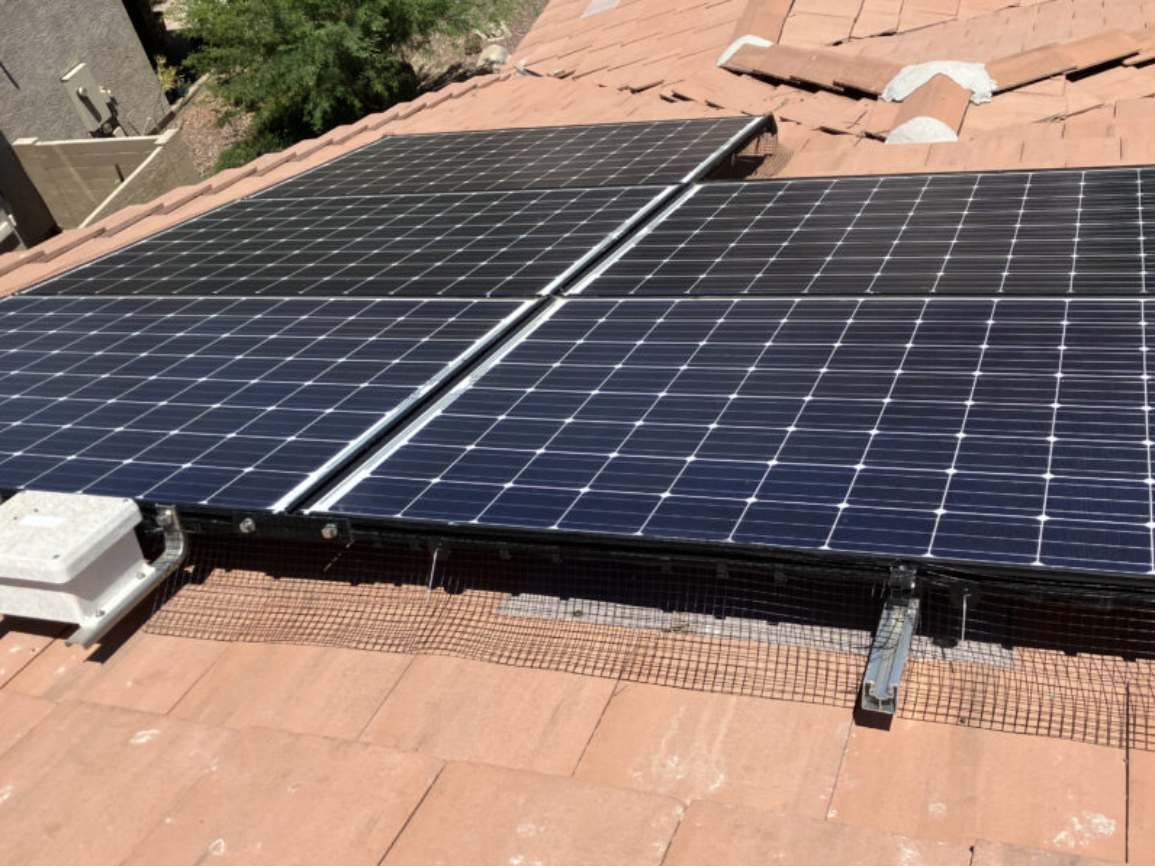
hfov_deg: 51.3
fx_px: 1201
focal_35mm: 36
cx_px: 530
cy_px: 499
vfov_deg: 39.6
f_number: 1.8
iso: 32
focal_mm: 3.99
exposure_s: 1/2433
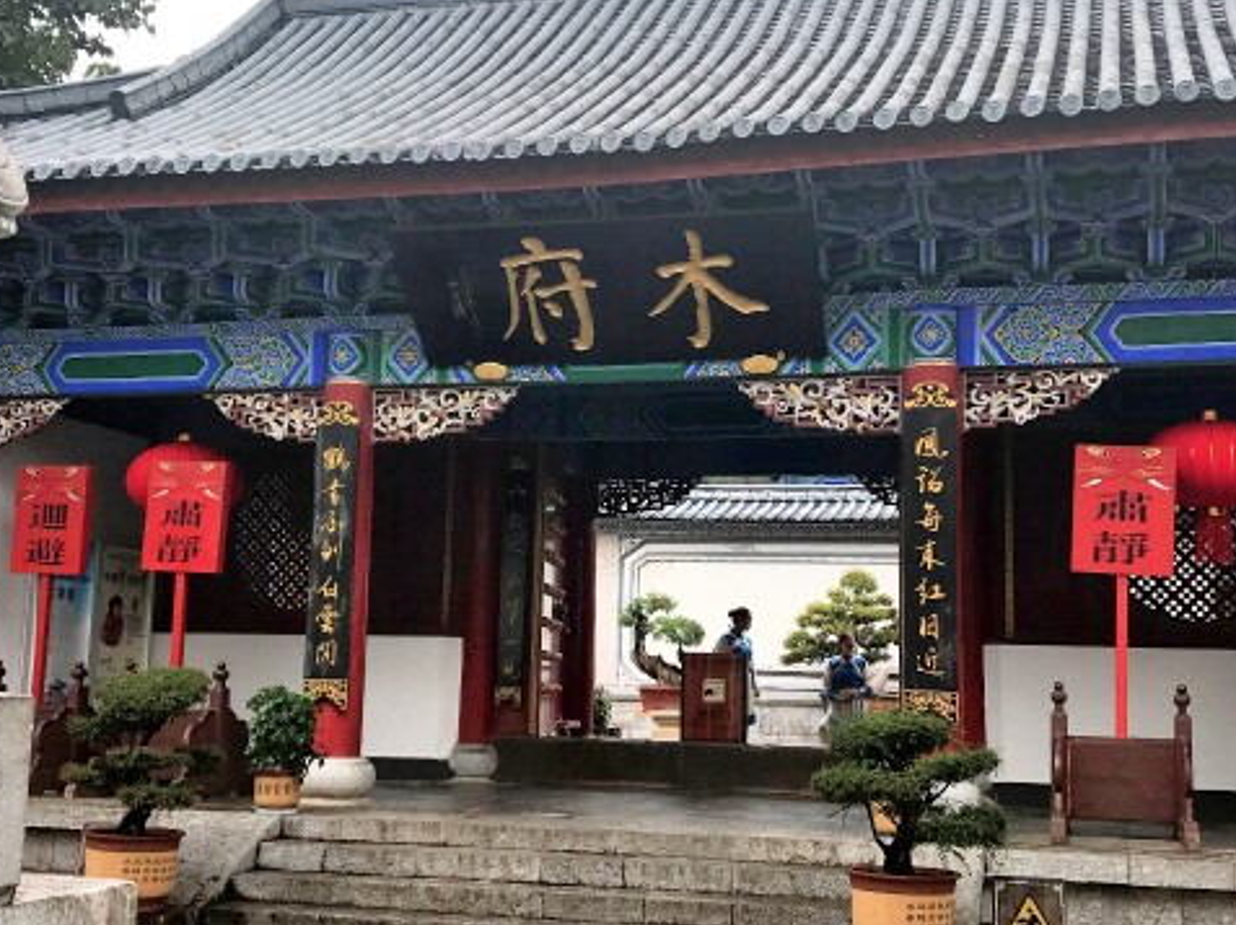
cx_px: 624
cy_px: 459
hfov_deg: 40.5
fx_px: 1677
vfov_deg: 30.8
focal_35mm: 47
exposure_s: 1/577
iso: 20
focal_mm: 3.99
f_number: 1.8
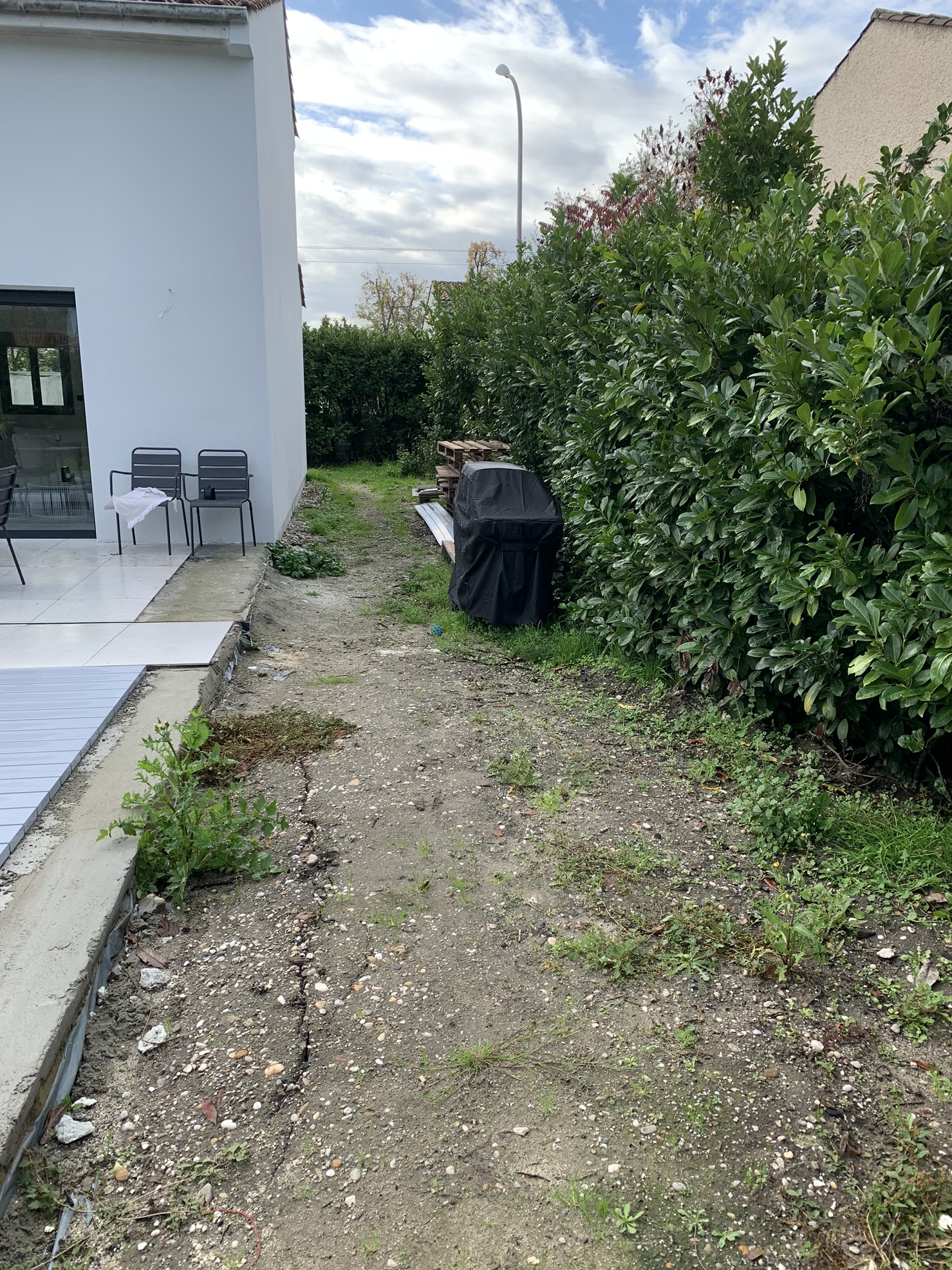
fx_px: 990
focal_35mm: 27
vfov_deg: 65.3
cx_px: 493
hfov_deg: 51.3
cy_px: 654
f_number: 1.8
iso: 25
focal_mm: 4.25
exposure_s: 1/608
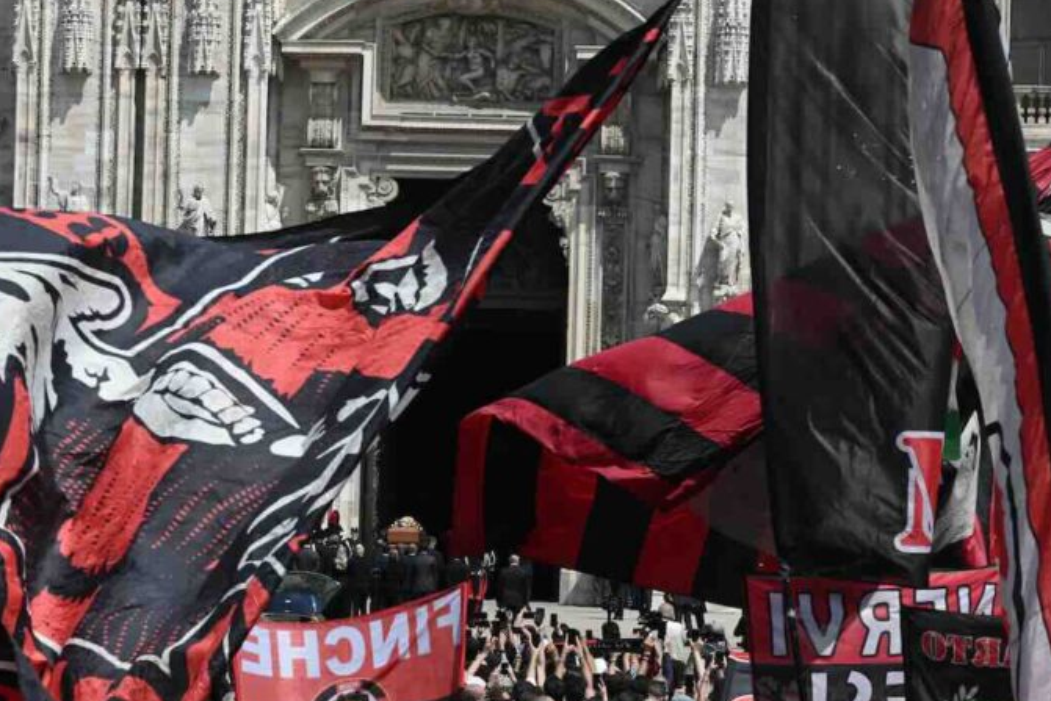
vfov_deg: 9.6
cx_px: 460
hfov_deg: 14.3
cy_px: 380
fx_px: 4176
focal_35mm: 143
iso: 250
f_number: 11
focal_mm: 125
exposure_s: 1/500
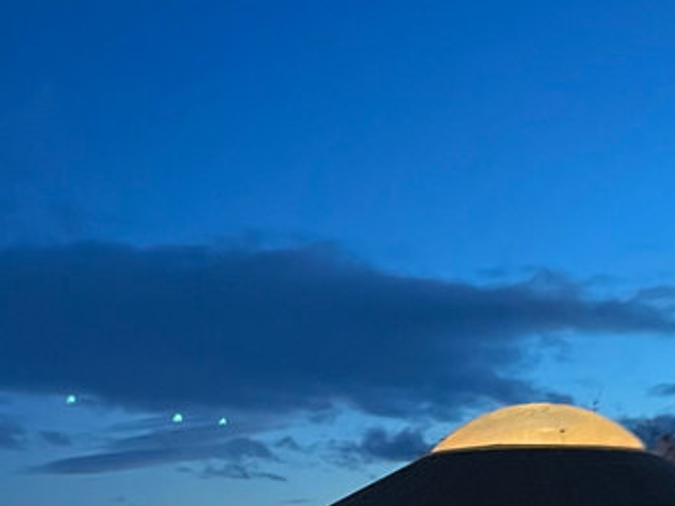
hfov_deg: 22.4
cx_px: 132
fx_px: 1678
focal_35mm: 86
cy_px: 573
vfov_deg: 16.6
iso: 800
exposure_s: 1/30
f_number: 1.6
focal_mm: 4.2
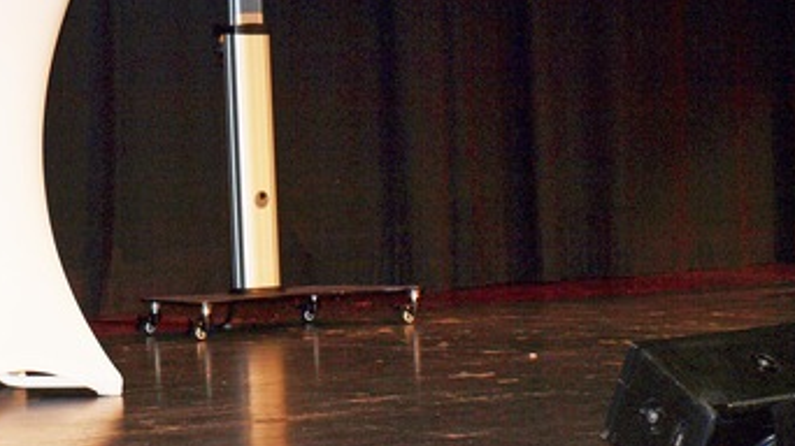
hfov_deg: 15.1
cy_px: 51
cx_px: 210
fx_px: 2992
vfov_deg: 8.5
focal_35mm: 142
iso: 400
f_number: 5.6
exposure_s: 1/80
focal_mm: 42
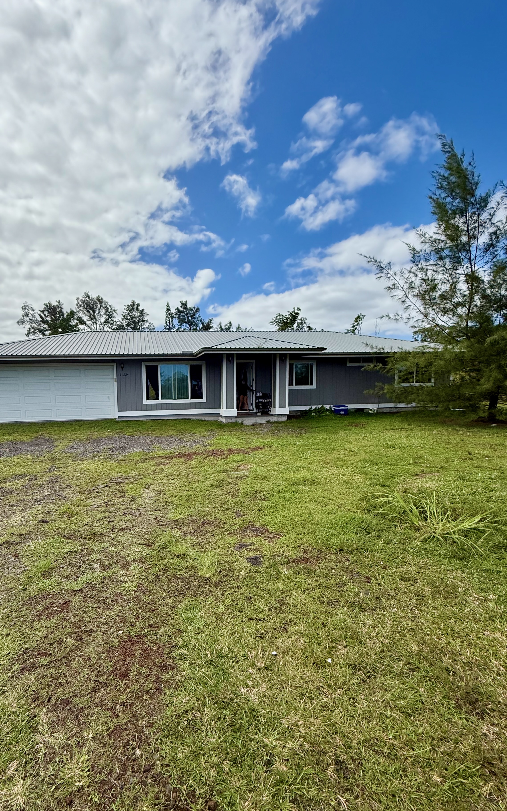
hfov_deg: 74.1
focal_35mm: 15
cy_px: 406
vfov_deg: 101.5
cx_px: 208
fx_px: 332
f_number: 2.2
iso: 64
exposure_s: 1/3891
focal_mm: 2.22
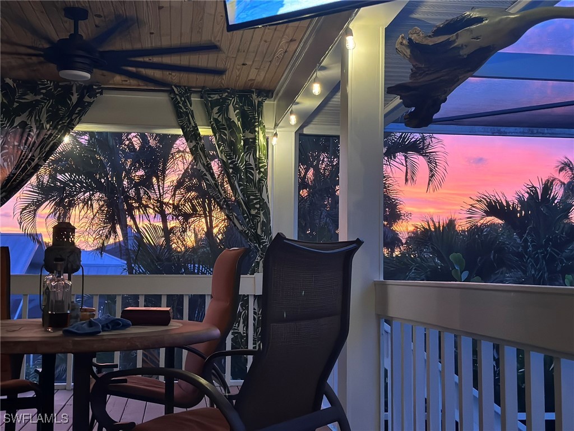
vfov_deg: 30.3
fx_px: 796
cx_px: 287
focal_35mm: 48
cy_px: 216
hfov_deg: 39.7
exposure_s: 1/40
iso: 640
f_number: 1.78
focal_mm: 6.86
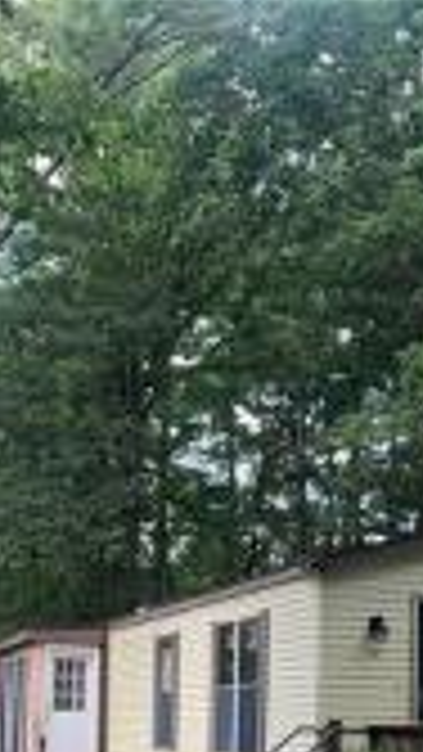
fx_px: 1355
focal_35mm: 68
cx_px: 450
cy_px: 671
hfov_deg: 17.2
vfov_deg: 29.7
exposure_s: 1/121
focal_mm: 4.25
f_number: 1.8
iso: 64
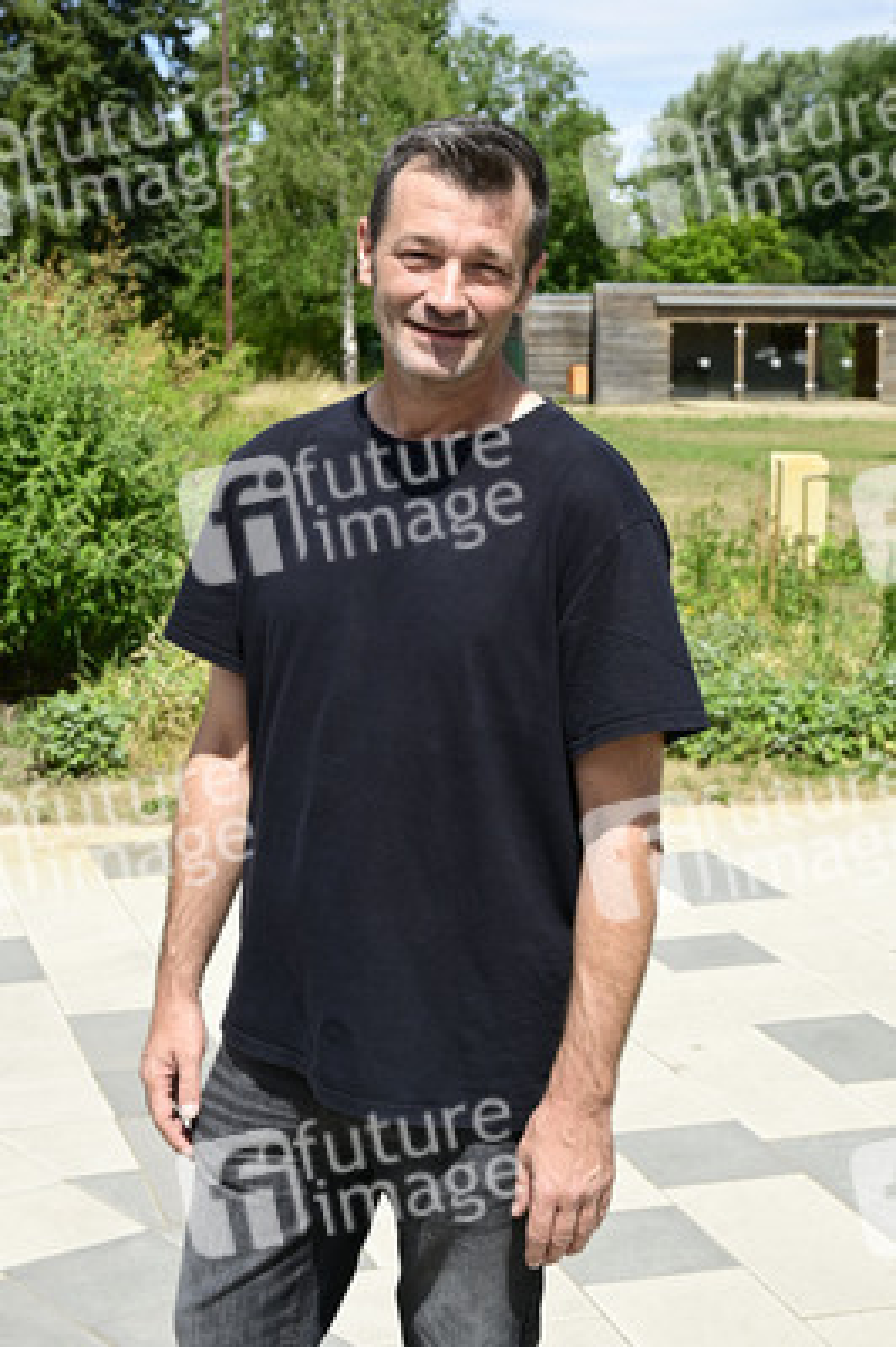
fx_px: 1832
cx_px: 448
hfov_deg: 27.5
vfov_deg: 40.4
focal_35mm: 49
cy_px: 674
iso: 100
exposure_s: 1/200
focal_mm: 49
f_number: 9
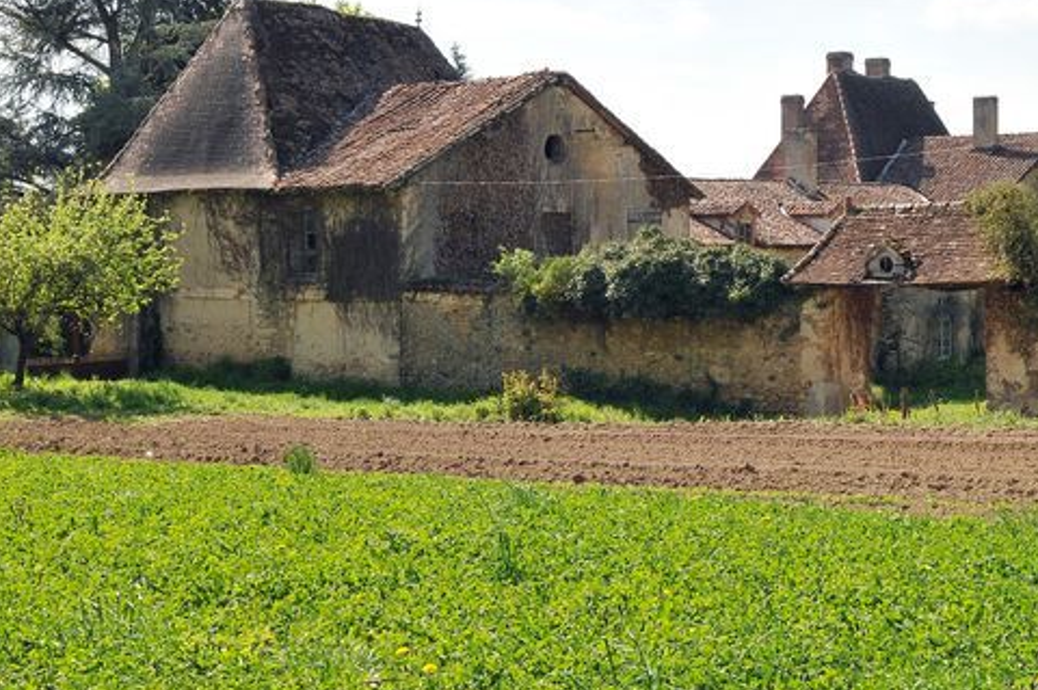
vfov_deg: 20.8
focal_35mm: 65
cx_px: 744
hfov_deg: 30.6
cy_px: 235
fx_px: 1872
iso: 250
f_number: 9
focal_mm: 26
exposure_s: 1/320
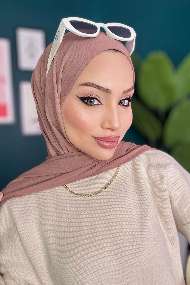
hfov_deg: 41.1
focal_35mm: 32
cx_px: 93
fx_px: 253
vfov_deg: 58.7
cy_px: 145
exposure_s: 1/120
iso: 80
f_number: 1.9
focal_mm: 2.69
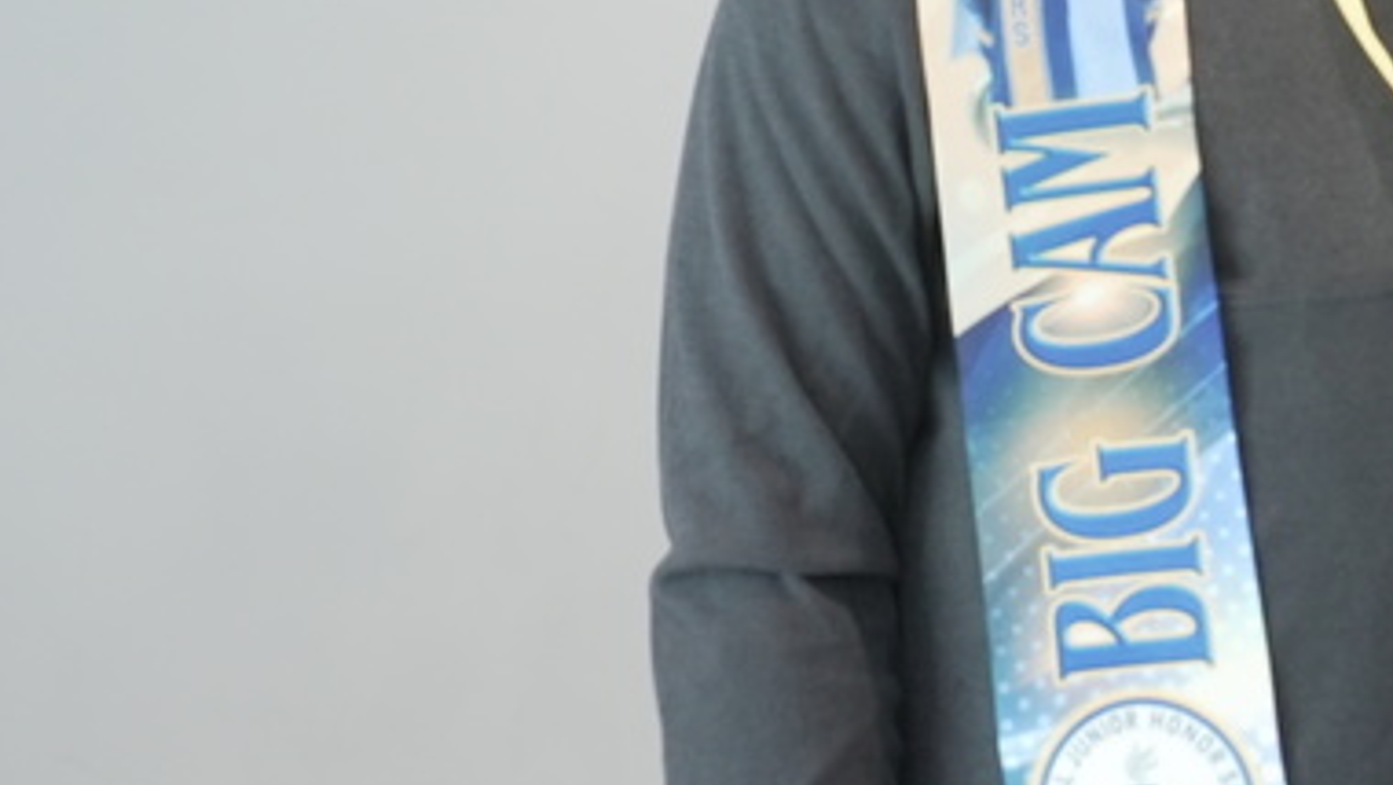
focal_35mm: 127
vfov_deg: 9.5
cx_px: 1598
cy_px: 11
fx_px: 4692
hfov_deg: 16.3
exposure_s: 1/200
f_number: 3.5
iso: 2500
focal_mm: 45
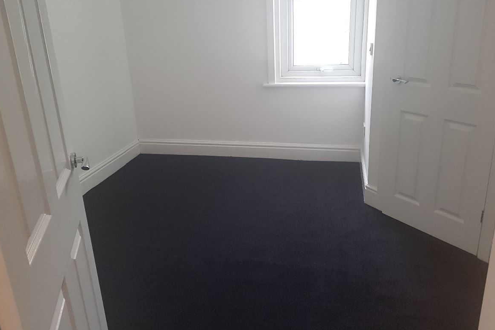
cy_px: 149
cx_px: 252
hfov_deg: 65.5
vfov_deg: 46.4
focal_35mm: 28
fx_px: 385
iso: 160
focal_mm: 4.2
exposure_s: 1/33
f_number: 1.7
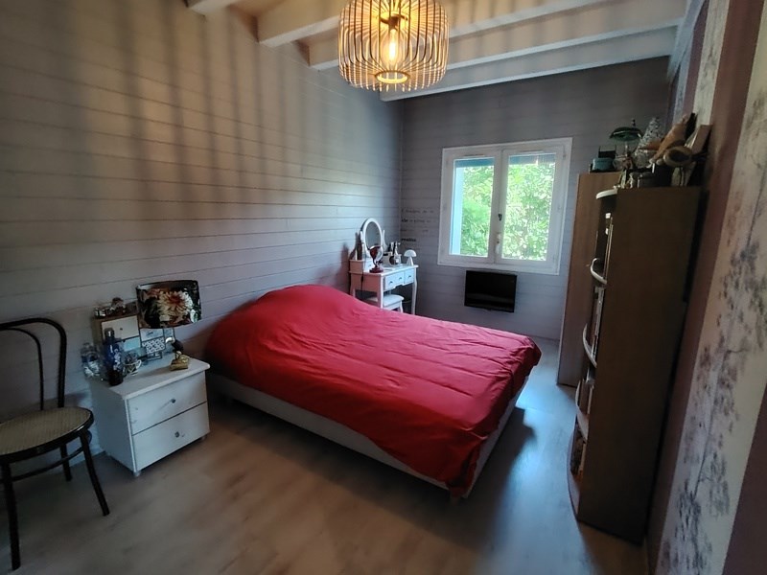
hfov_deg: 91.0
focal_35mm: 17
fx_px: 377
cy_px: 288
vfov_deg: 74.7
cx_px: 384
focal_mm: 1.42
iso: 322
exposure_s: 1/50
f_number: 2.2
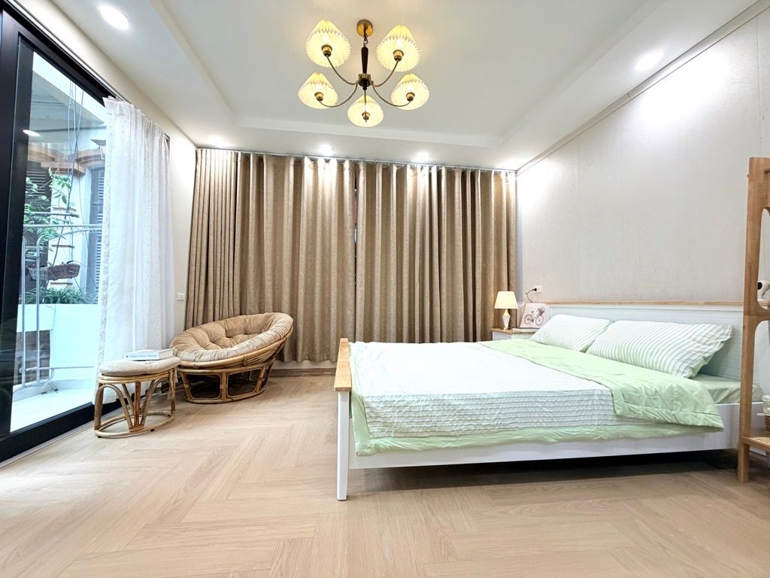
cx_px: 385
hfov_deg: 102.1
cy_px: 289
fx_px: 311
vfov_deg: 85.7
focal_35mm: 14
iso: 125
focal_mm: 2.22
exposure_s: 1/100
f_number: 2.2
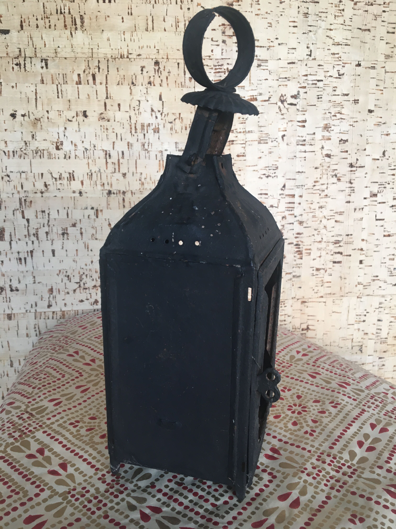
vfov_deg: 61.7
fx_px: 442
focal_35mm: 29
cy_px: 264
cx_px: 198
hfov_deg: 48.2
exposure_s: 1/33
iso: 32
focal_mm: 4.15
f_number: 2.2
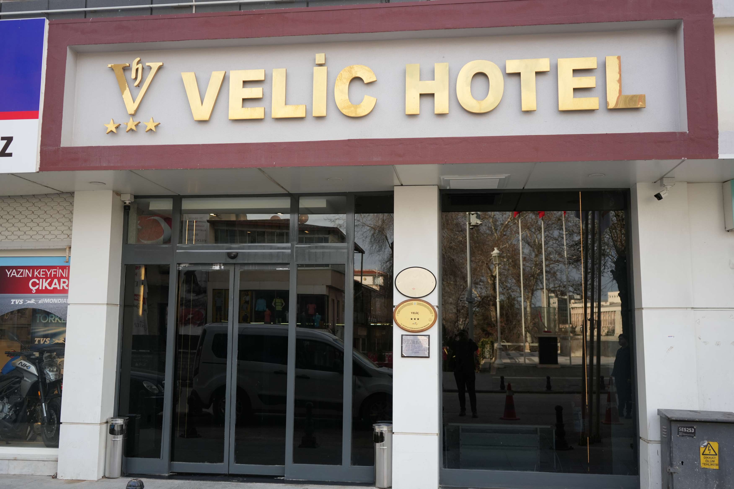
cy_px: 244
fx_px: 693
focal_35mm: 34
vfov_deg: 38.9
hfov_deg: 55.8
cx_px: 367
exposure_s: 1/800
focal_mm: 34
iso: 640
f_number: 4
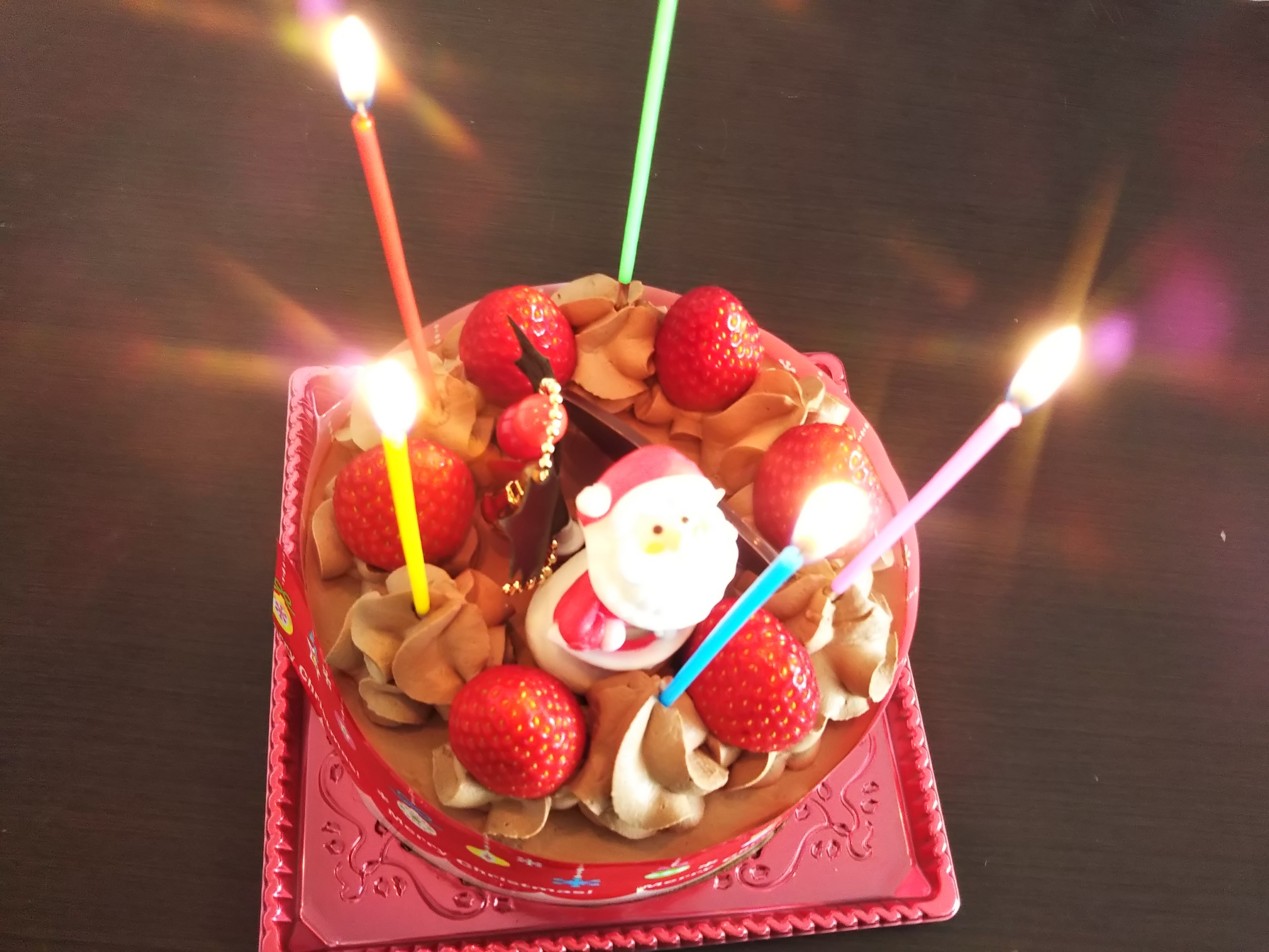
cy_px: 476
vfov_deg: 46.8
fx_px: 1100
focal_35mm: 30
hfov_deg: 60.0
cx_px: 634
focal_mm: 4
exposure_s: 1/30
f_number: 2.2
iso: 80
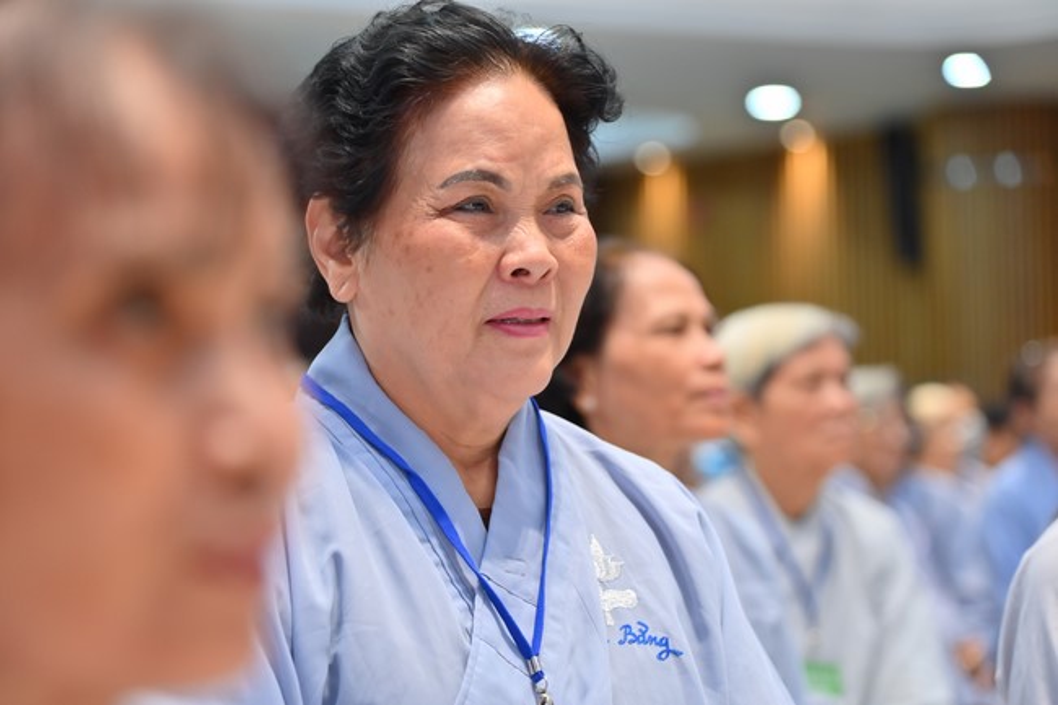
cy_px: 352
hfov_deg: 17.1
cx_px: 529
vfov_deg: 11.4
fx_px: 3526
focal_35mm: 120
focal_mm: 120
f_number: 4.5
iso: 1000
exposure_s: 1/80
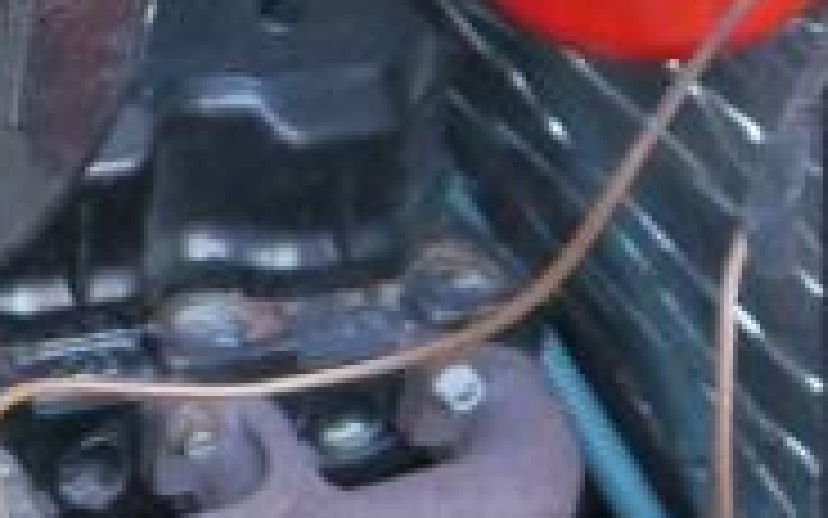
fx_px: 3723
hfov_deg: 11.8
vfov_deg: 7.9
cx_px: -639
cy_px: 131
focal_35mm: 165
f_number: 3.5
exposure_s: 1/60
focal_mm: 14
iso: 500
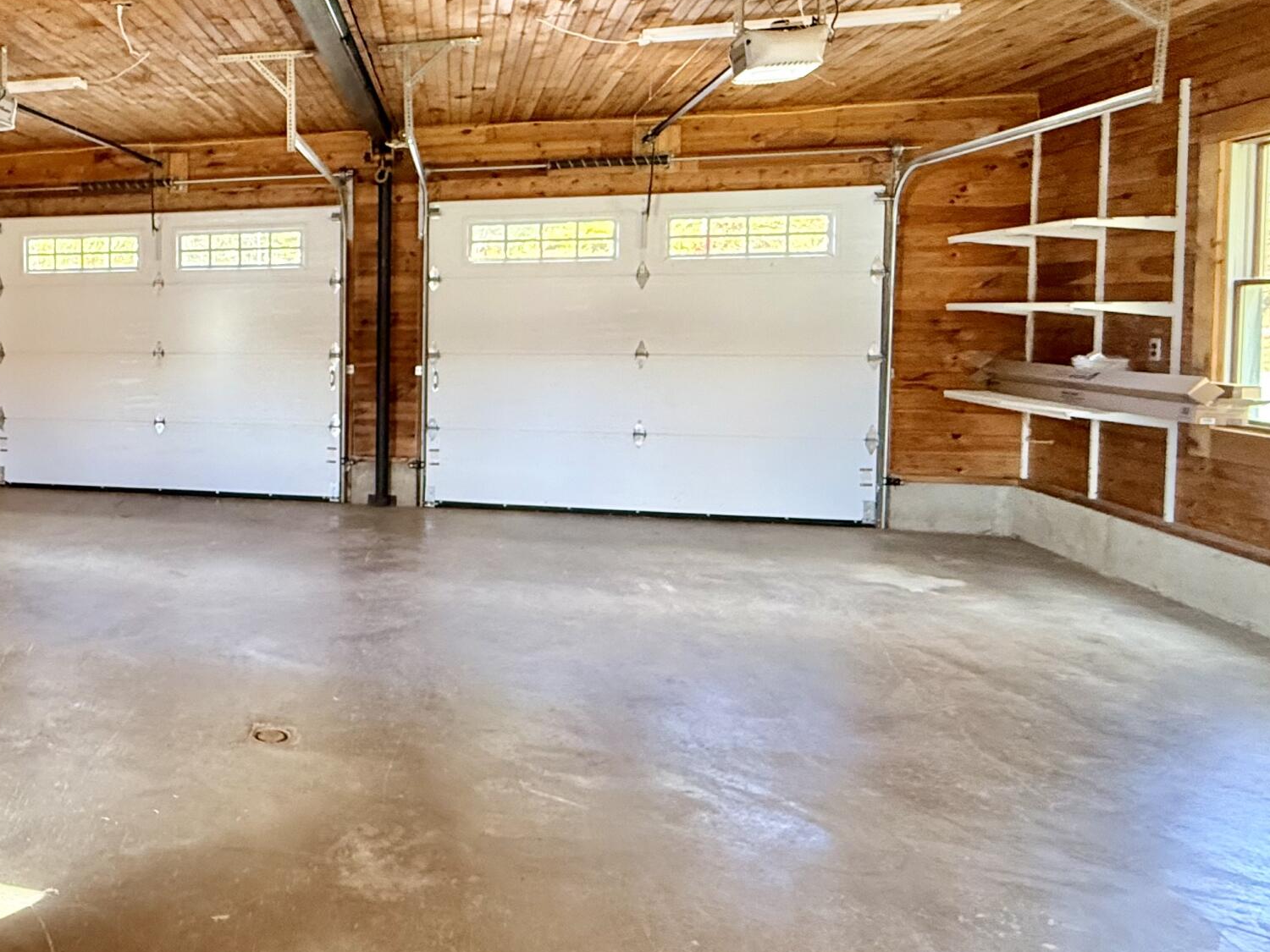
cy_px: 372
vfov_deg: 49.4
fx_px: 1027
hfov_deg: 56.0
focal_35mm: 28
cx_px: 159
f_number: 2.2
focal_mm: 2.22
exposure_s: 1/87
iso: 320
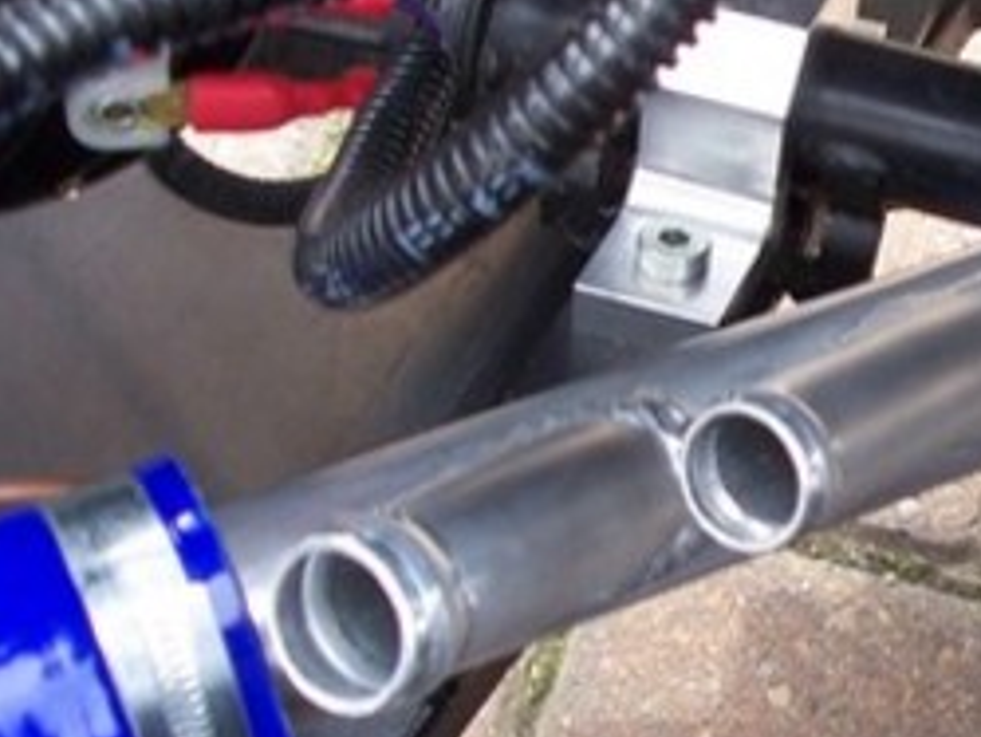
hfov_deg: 21.0
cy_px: 485
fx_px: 2552
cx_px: 1005
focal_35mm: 90
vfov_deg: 16.4
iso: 80
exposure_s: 1/60
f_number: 2.8
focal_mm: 6
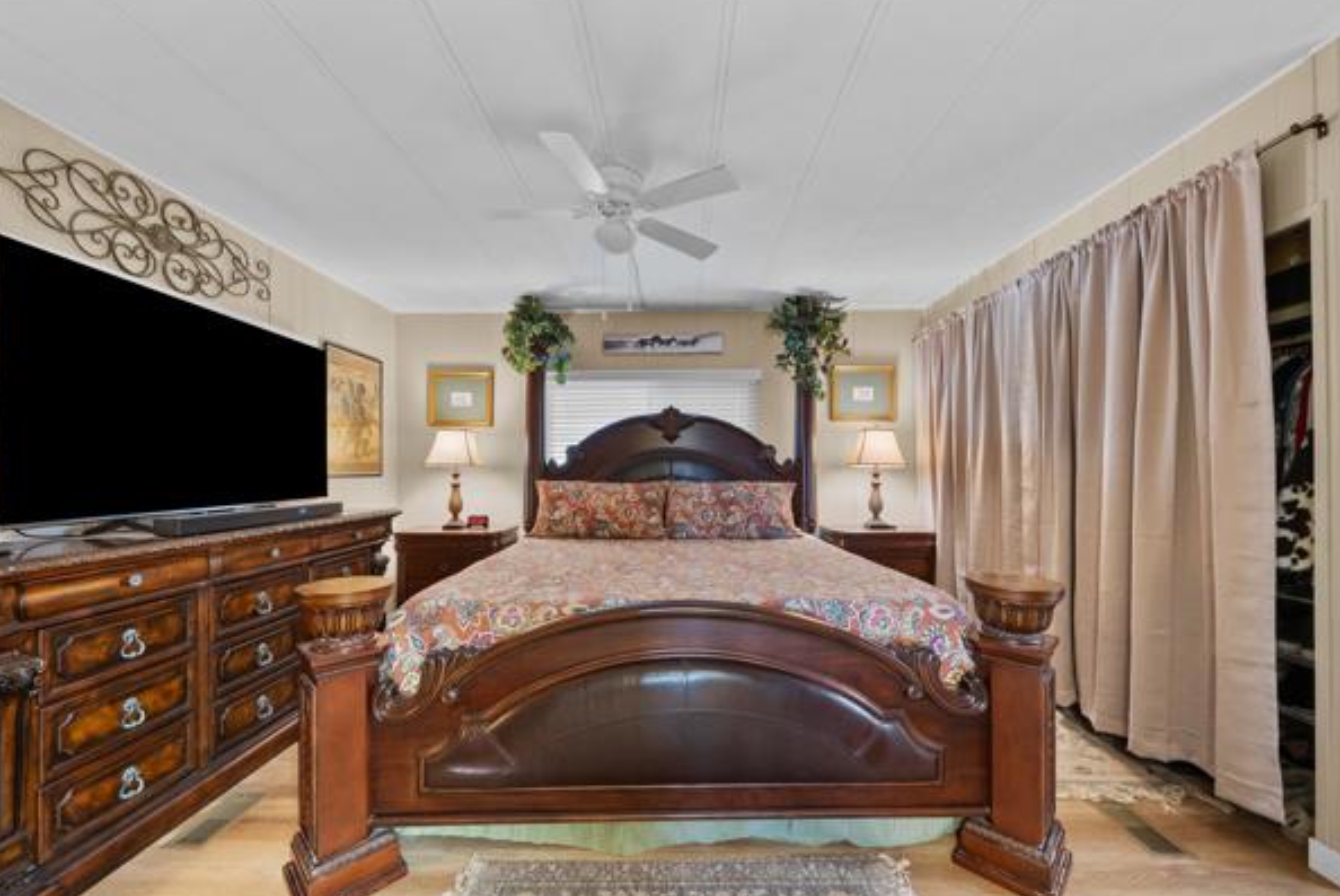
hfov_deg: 104.2
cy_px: 468
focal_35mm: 14
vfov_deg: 81.3
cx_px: 677
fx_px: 521
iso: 250
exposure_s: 4
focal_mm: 13
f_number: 8
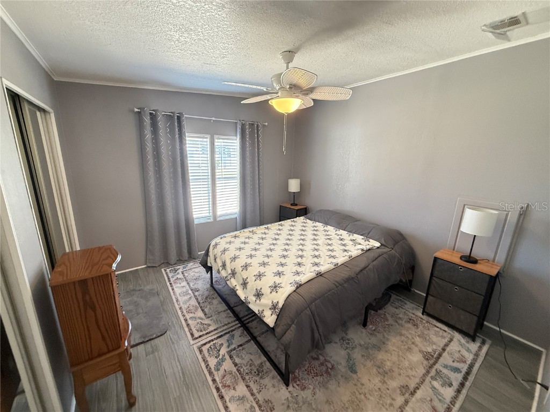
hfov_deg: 102.1
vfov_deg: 85.7
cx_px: 275
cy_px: 206
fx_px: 222
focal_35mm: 14
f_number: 2.2
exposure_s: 1/120
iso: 500
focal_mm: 2.22
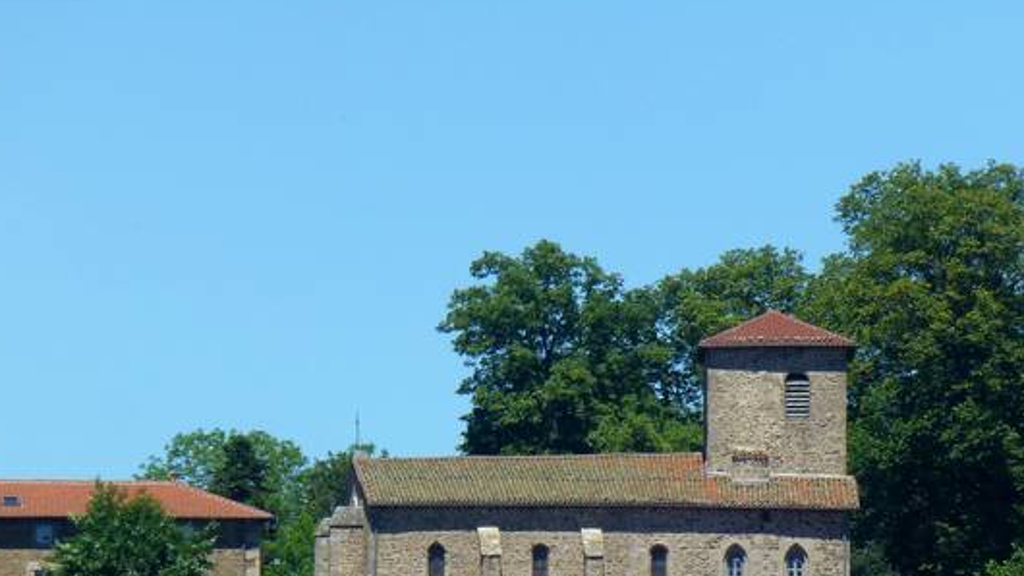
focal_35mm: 535
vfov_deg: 2.3
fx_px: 14525
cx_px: 462
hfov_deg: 4.0
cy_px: 421
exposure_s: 1/320
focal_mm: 77.4
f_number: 6.2
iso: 100
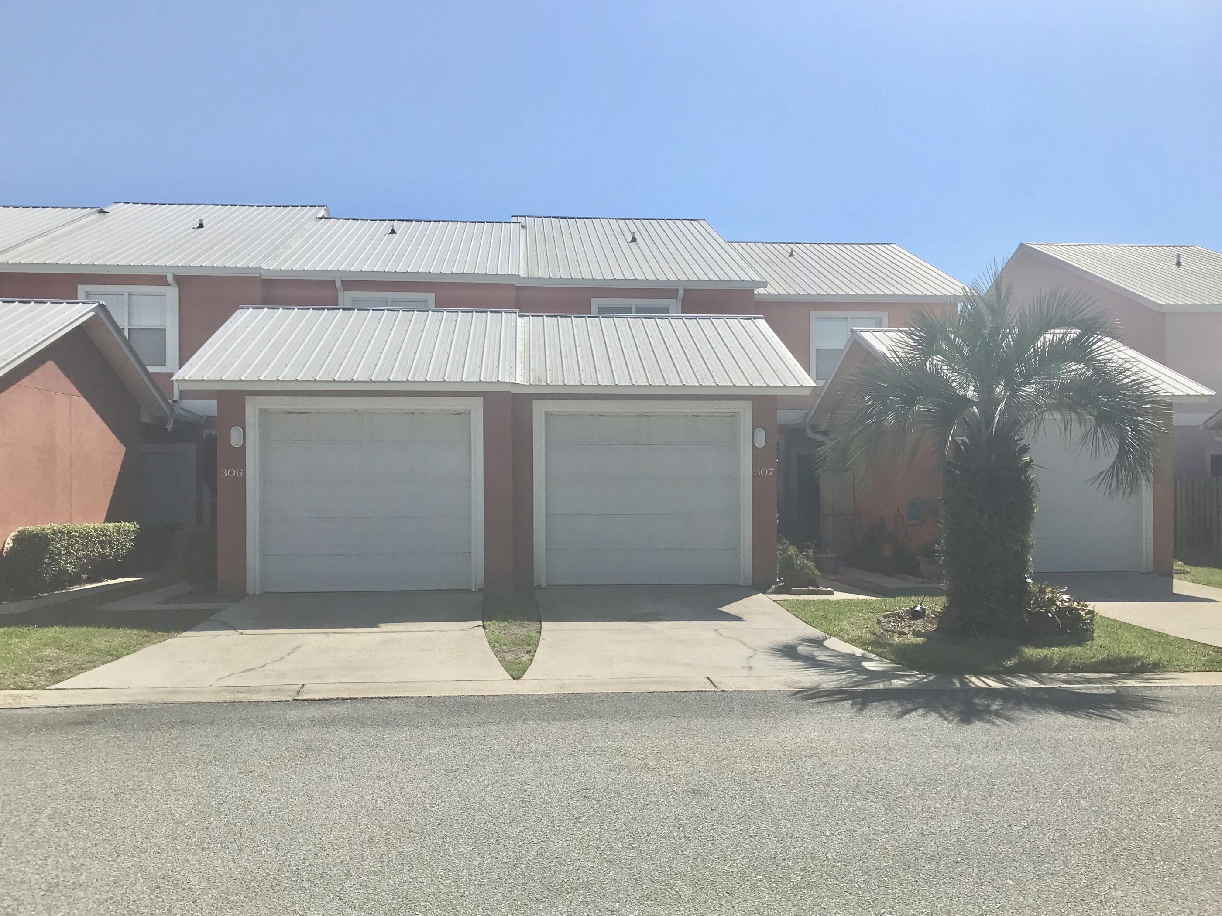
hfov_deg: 60.0
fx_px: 1059
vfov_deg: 46.8
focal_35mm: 30
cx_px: 622
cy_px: 483
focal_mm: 3.99
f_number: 1.8
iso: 25
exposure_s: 1/5051
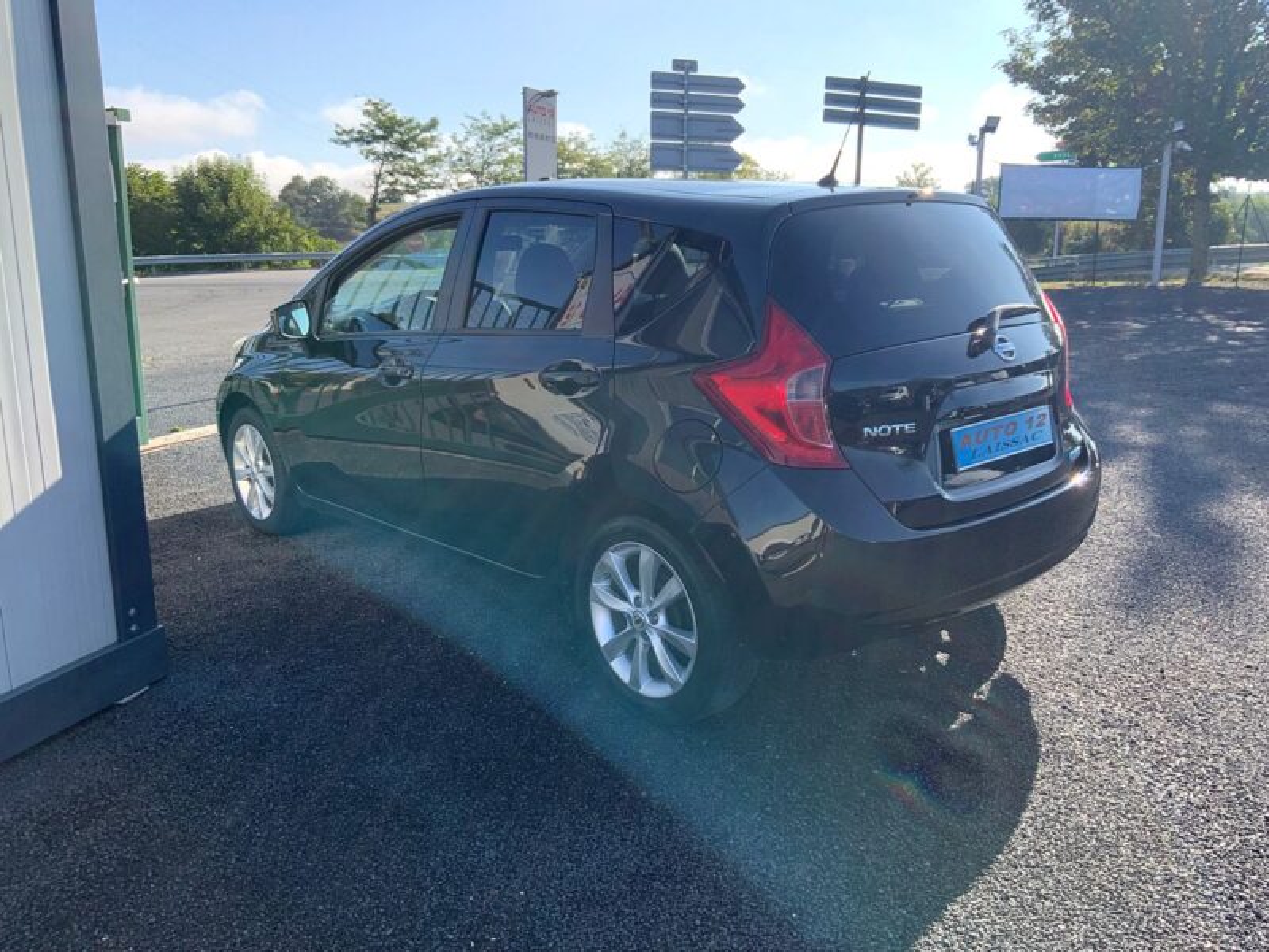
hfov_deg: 61.7
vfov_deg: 48.2
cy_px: 476
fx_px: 1063
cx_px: 634
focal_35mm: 29
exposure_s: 1/842
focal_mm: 3
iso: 16
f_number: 1.8
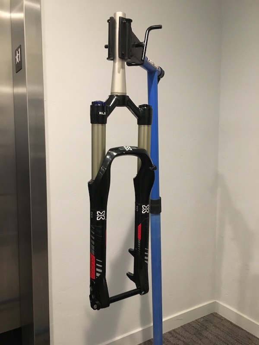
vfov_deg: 61.7
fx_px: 289
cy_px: 172
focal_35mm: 29
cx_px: 130
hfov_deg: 48.2
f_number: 2.2
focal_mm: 4.15
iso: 200
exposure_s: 1/17
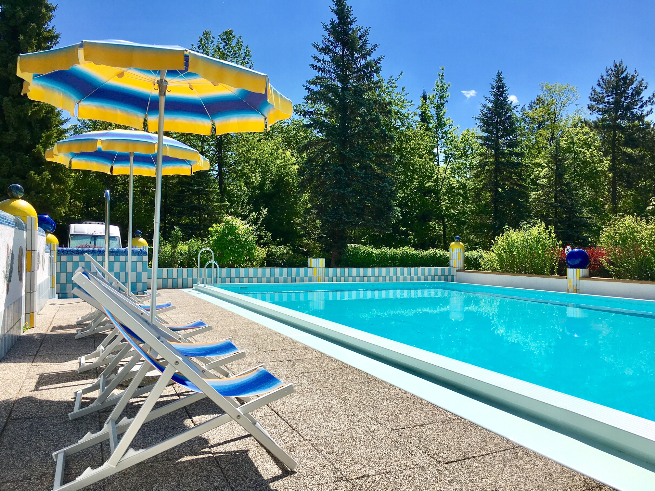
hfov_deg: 61.7
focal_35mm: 29
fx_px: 549
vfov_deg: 48.2
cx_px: 328
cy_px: 246
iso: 25
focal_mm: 4.15
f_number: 2.2
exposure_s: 1/2024
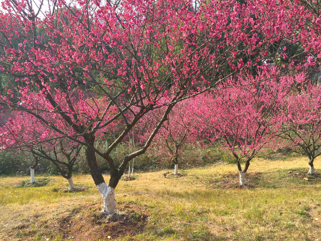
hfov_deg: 61.7
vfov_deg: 48.2
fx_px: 269
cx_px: 160
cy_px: 120
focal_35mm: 29
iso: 32
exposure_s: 1/408
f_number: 2.2
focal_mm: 4.15
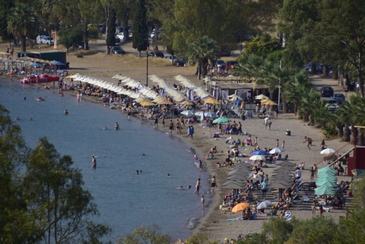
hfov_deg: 4.6
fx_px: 4563
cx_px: 182
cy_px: 122
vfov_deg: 3.1
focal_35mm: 450
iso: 100
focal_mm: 300
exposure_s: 1/640
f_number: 5.6
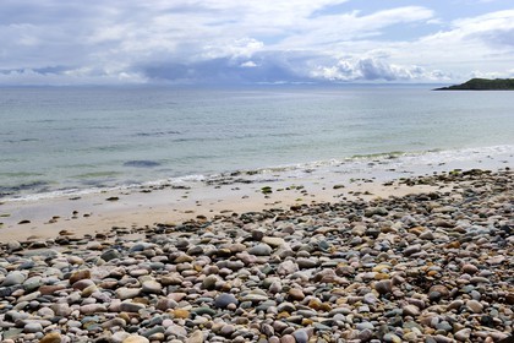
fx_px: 514
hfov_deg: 53.1
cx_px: 257
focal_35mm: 36
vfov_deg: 36.9
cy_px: 172
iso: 200
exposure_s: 1/160
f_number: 18
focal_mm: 36
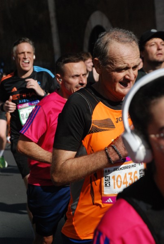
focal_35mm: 135
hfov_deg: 10.2
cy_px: 122
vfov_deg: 15.2
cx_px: 82
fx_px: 918
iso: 1000
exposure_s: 1/2000
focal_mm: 90
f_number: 8
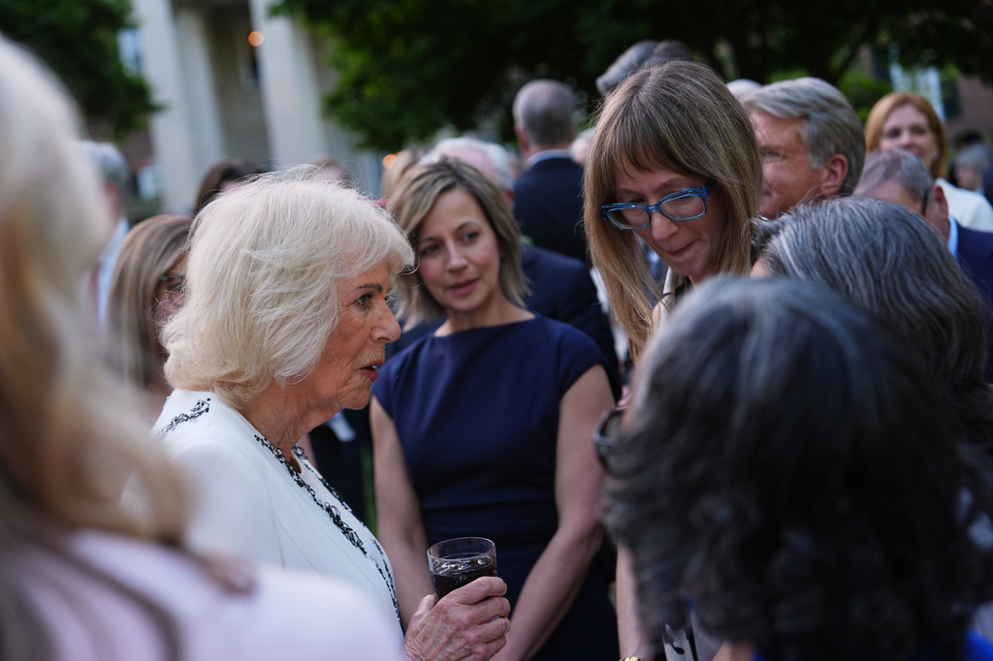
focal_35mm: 48
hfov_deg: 41.1
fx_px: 1323
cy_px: 330
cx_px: 496
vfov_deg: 28.1
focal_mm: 48
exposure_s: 1/640
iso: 200
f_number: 2.8
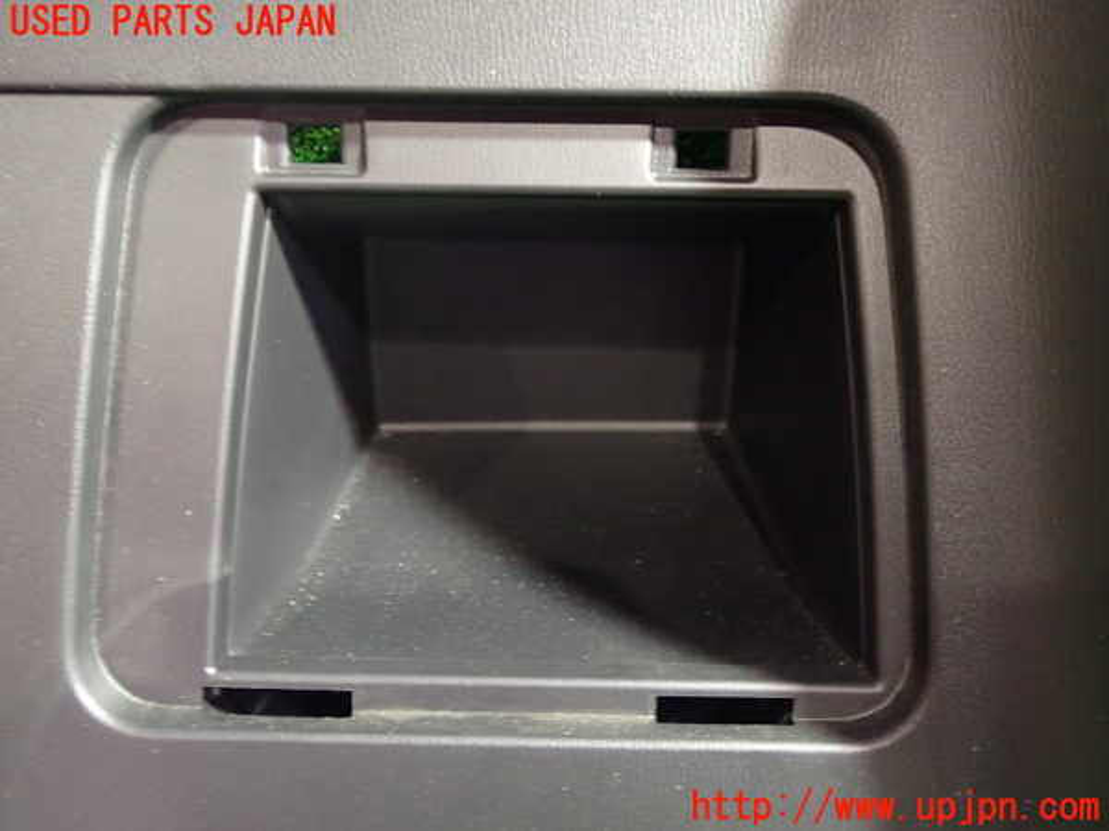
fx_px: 961
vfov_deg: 46.8
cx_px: 554
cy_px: 416
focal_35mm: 30
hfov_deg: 60.0
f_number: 2.3
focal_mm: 5.4
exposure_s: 1/10
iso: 800
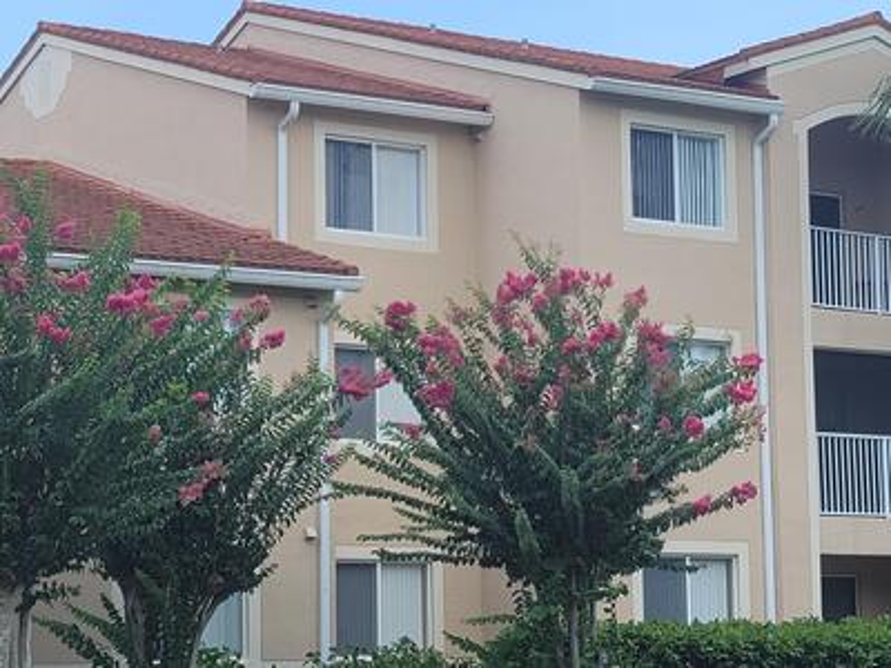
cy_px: 334
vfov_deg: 54.9
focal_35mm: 25
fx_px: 643
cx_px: 446
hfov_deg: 69.4
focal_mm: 7
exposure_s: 1/489
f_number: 1.8
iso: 20
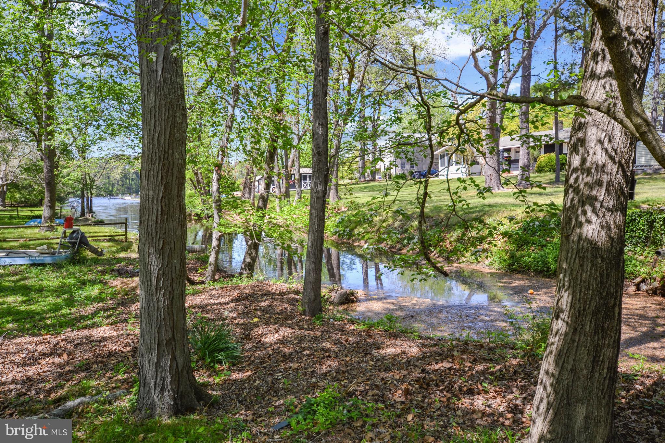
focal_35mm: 30
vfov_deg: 43.6
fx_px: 554
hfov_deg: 61.9
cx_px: 332
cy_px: 222
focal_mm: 20
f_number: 5.6
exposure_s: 1/125
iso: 100
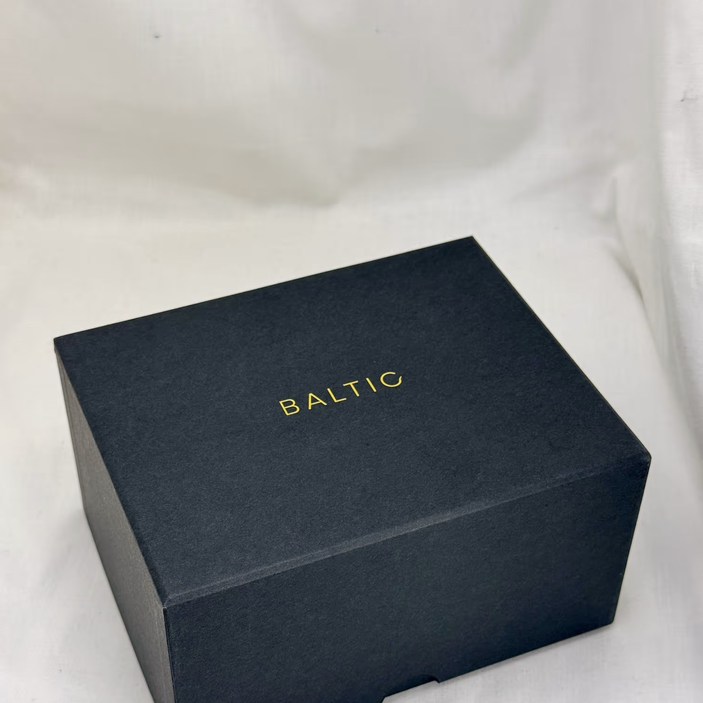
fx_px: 1310
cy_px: 436
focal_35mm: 57
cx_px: 352
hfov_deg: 30.0
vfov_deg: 29.9
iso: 64
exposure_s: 1/121
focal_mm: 6.76
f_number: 1.78
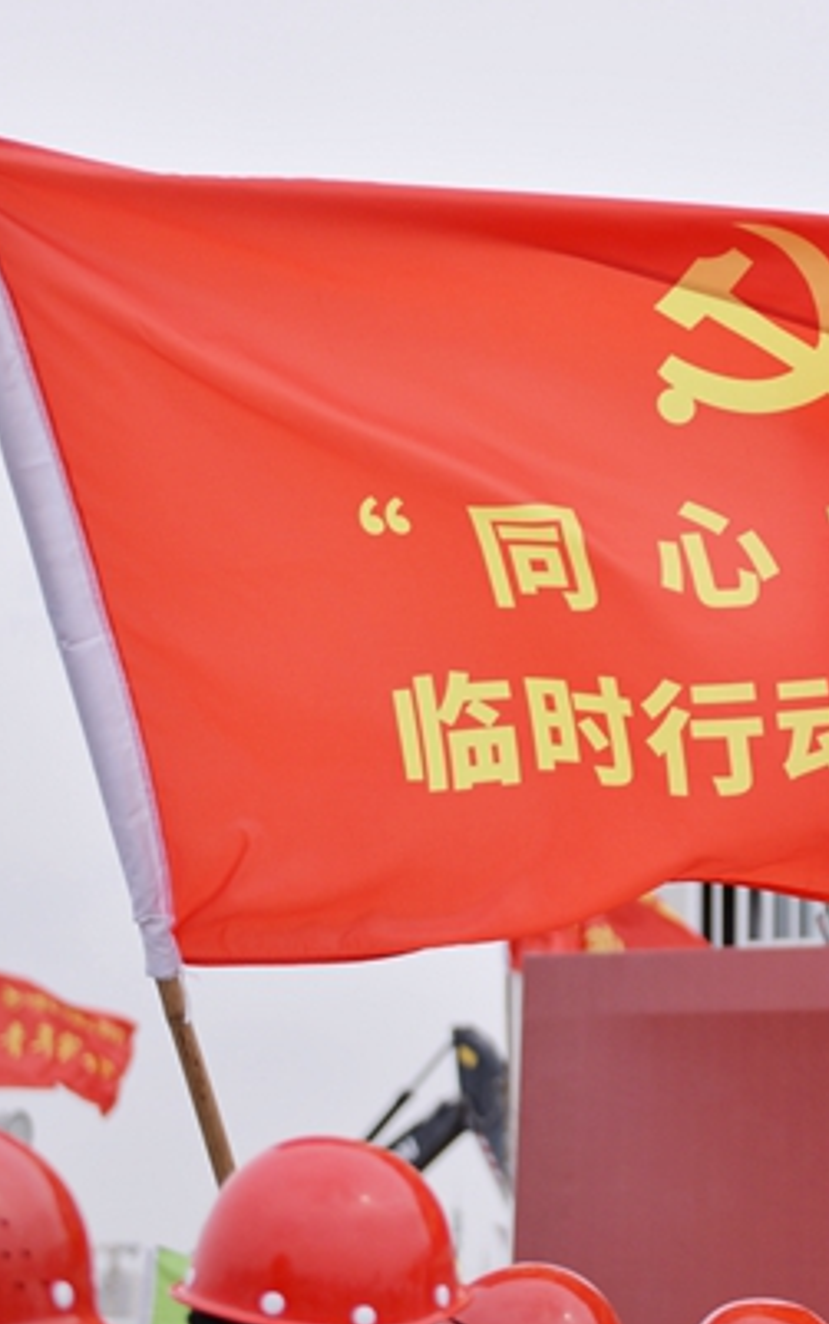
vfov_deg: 21.8
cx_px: 793
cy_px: 707
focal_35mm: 95
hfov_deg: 13.6
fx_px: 3430
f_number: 2.8
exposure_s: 1/4000
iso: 110
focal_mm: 55
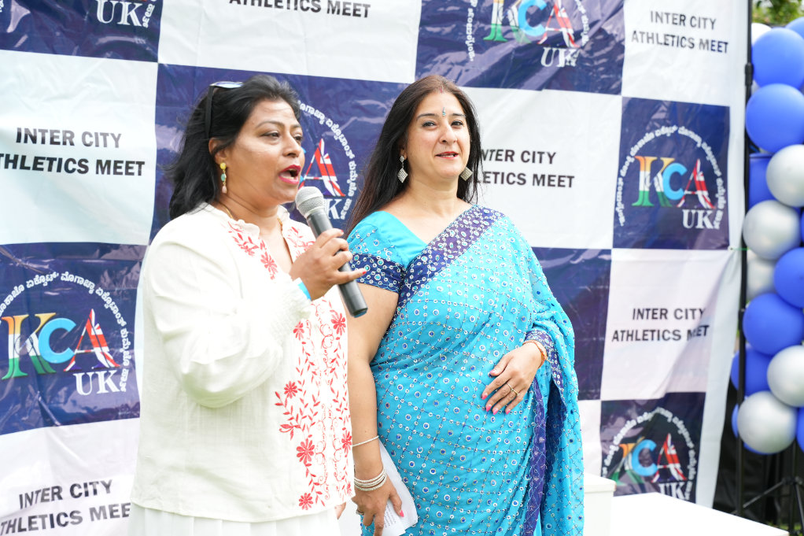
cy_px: 268
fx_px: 1563
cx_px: 402
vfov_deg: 19.5
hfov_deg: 28.8
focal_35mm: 70
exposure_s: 1/250
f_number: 5
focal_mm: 70
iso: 400
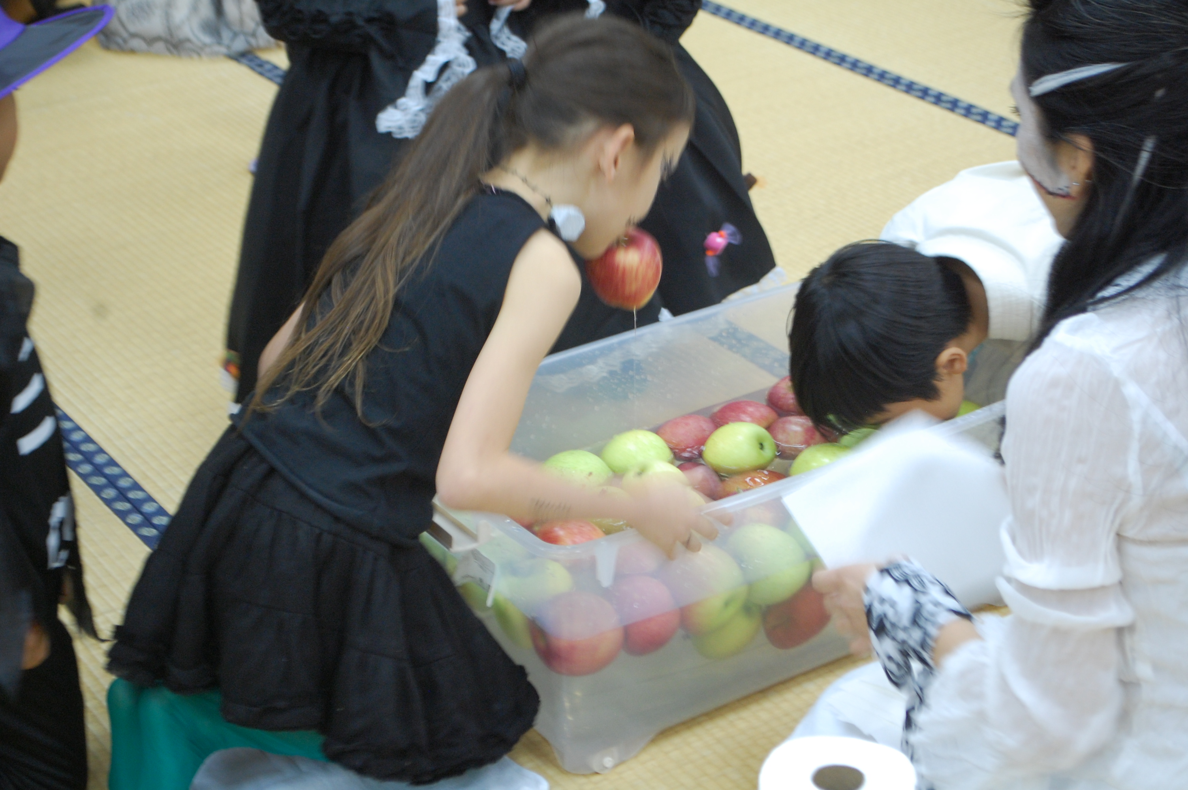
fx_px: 2374
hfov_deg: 28.1
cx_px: 594
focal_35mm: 72
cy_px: 395
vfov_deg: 18.9
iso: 800
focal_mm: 48
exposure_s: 1/10
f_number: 5.6
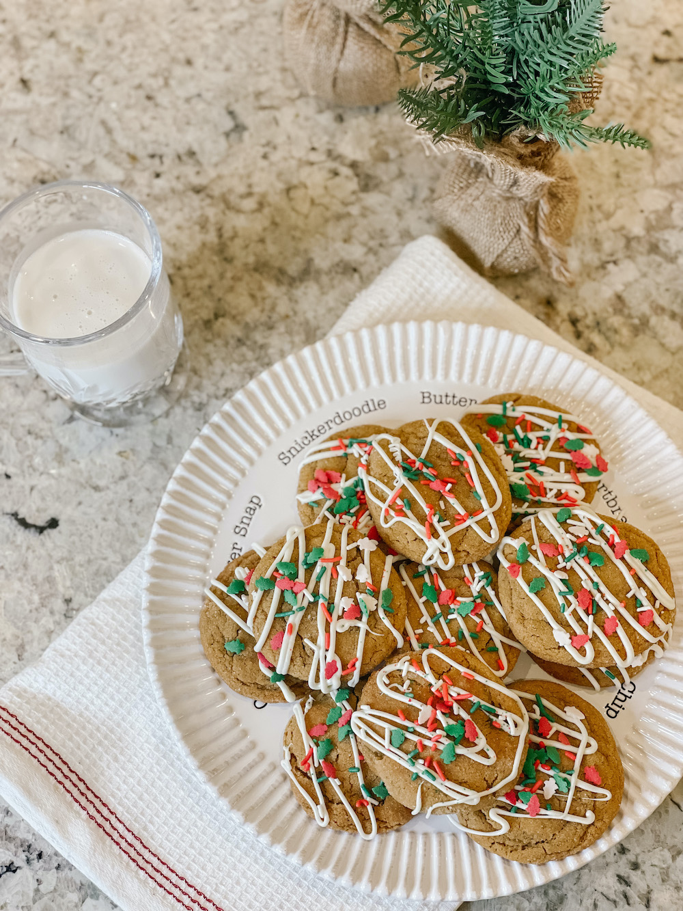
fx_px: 1368
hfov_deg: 28.0
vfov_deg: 36.8
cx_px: 342
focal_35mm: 52
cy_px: 456
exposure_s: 1/120
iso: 160
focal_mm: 6
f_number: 2
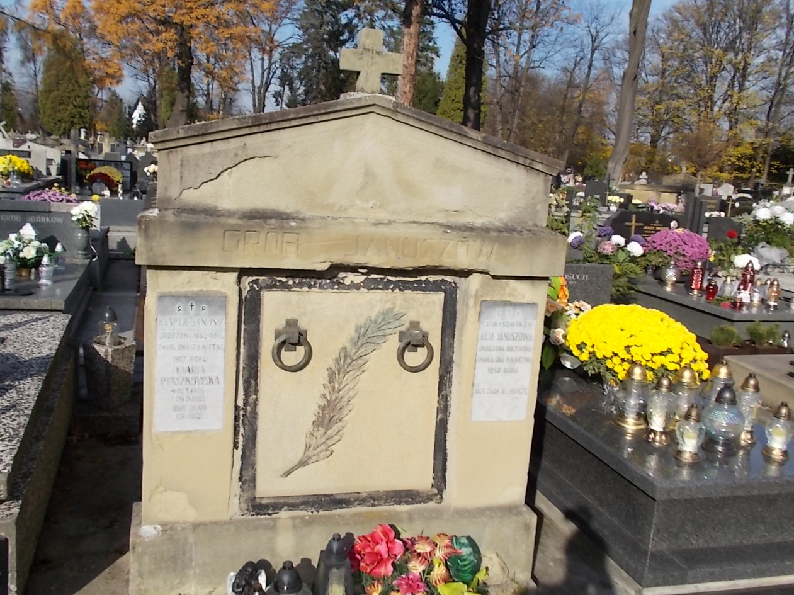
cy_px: 278
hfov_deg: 55.3
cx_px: 356
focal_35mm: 33
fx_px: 757
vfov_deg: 42.9
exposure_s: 1/160
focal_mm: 4.6
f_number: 8
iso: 80
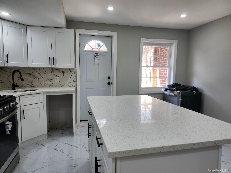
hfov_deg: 73.9
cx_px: 116
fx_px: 153
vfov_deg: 58.9
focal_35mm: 23
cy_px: 86
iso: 80
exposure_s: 1/120
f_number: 1.8
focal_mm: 5.54
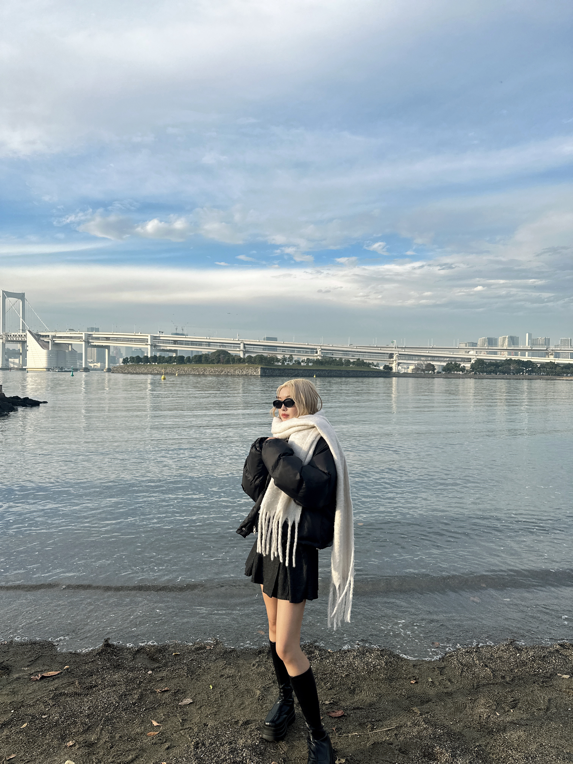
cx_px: 286
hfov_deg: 56.8
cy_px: 382
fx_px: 530
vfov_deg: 71.6
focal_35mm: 24
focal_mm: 6.86
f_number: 1.78
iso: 80
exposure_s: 1/2203
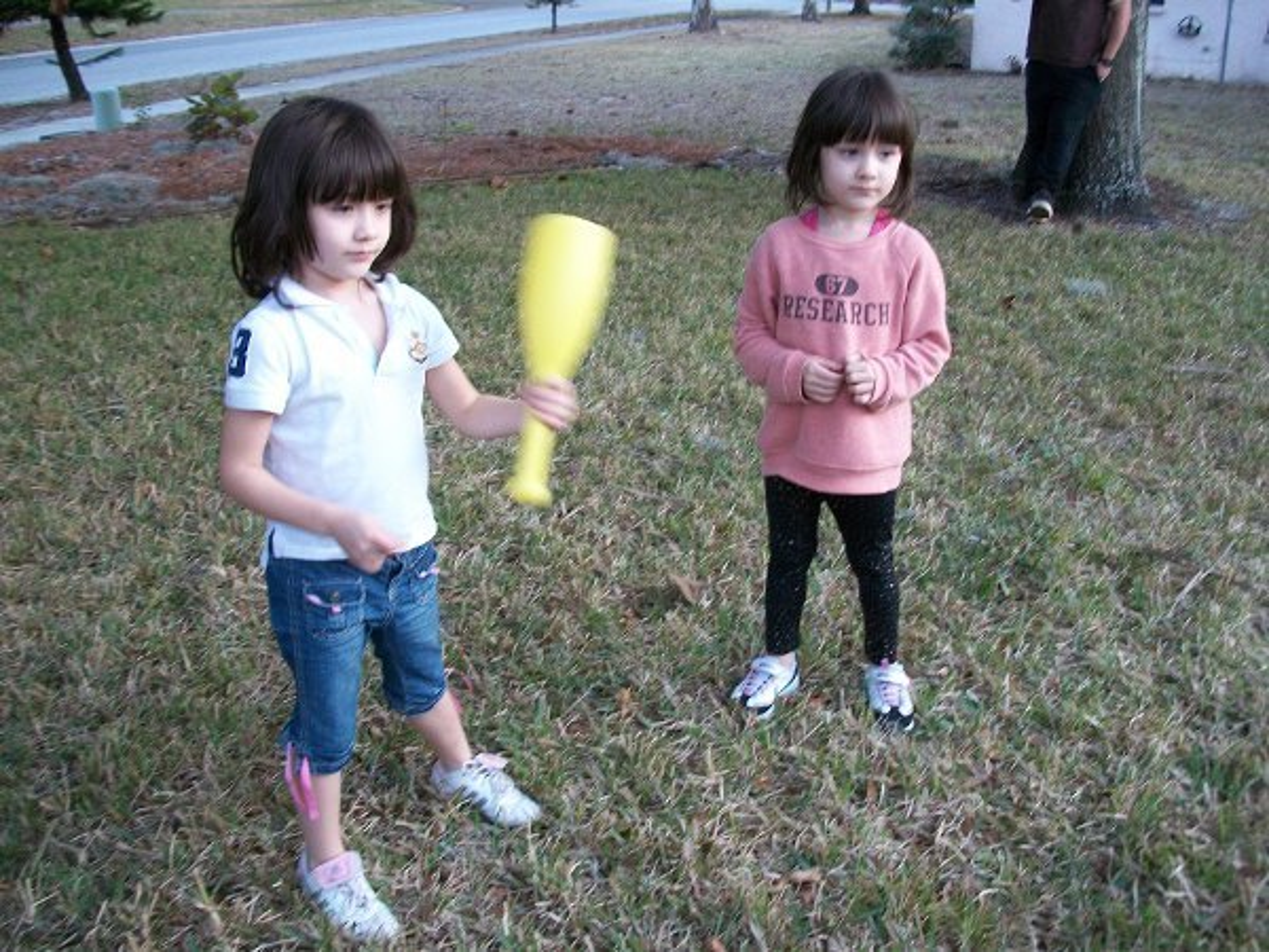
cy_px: 476
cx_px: 634
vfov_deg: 44.2
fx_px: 1173
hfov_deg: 56.8
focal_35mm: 32
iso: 115
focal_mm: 5.7
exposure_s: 1/30
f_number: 2.9
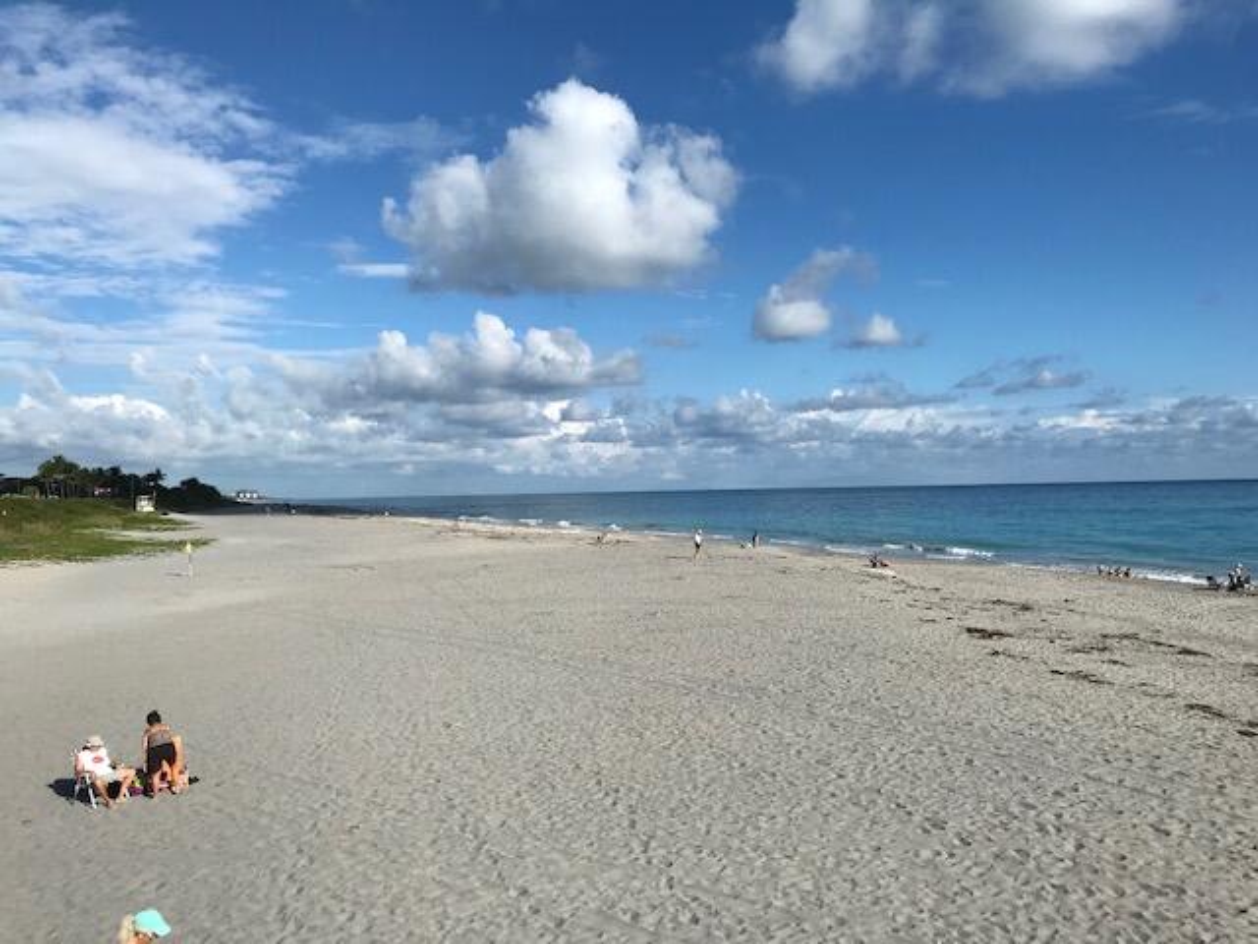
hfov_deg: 63.4
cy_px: 472
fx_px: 1018
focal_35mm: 28
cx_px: 629
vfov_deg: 49.7
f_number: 1.8
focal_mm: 3.99
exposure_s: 1/5051
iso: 20
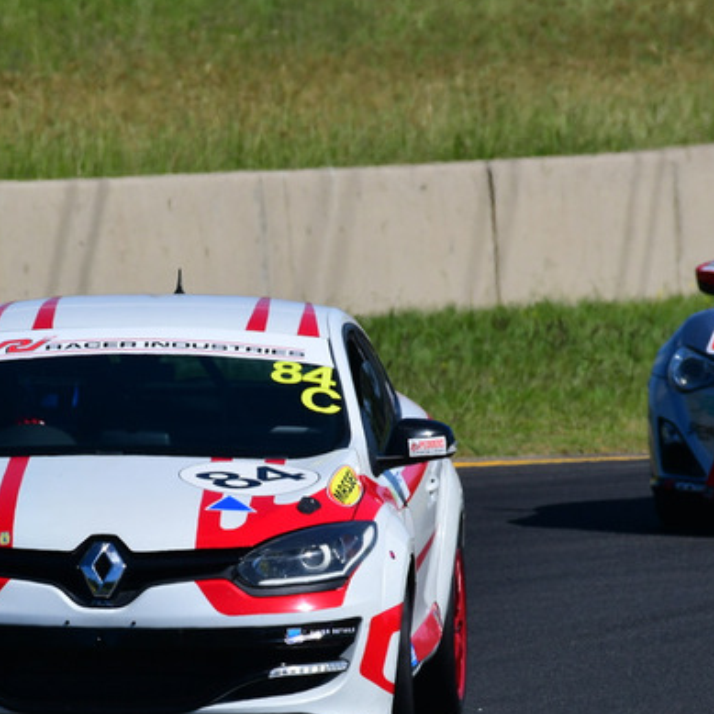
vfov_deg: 1.3
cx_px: 224
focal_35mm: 1312
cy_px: 437
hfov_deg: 1.3
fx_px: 30617
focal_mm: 500
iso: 250
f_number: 11
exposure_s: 1/640
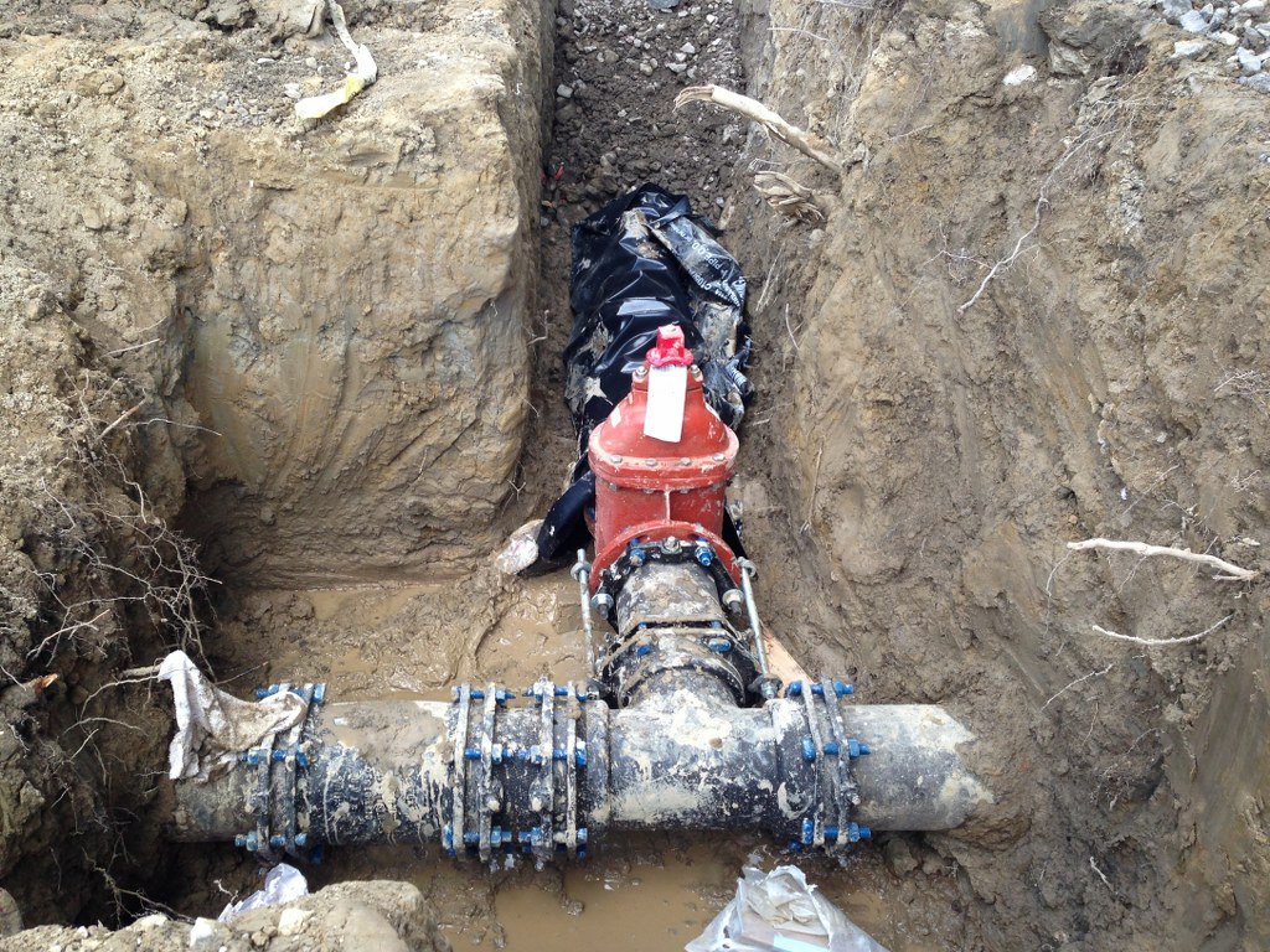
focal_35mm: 33
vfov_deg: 42.9
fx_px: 1211
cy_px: 476
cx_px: 635
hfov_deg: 55.4
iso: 50
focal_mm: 4.13
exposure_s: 1/189
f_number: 2.4
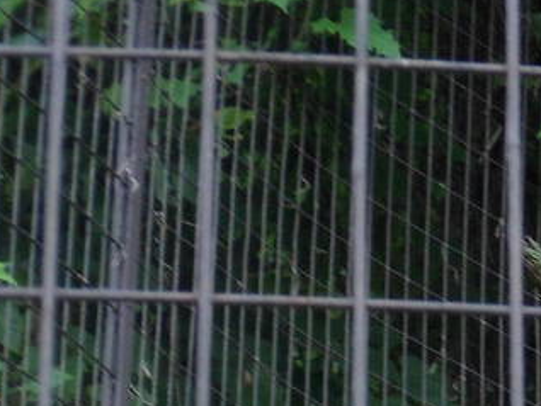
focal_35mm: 342
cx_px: 1065
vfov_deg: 4.3
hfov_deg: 5.7
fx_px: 5349
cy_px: 768
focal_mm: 10.6
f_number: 4.7
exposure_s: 1/60
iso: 80
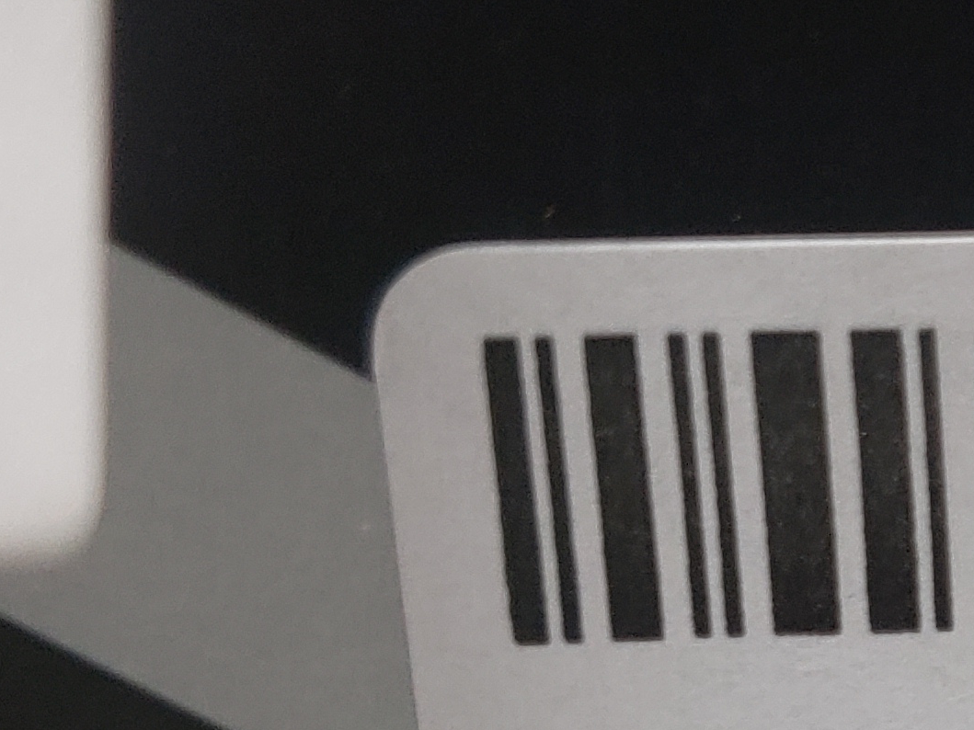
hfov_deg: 18.0
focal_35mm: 99
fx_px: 2785
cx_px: 1389
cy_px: 771
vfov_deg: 14.6
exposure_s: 1/348
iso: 50
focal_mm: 4.3
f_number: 1.5
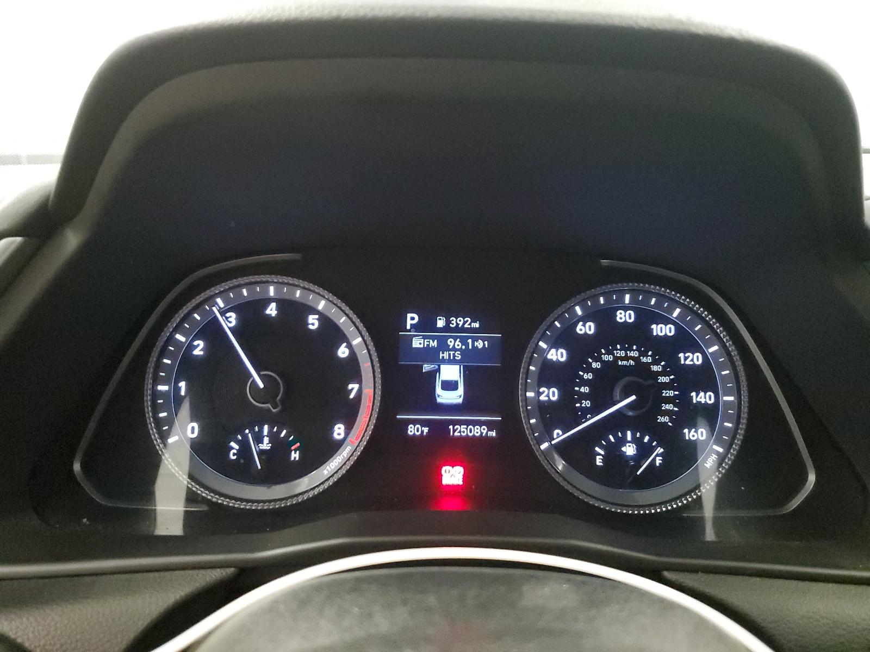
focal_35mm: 26
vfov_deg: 53.1
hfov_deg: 67.3
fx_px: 653
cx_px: 435
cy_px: 326
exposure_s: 1/15
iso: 849
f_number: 1.5
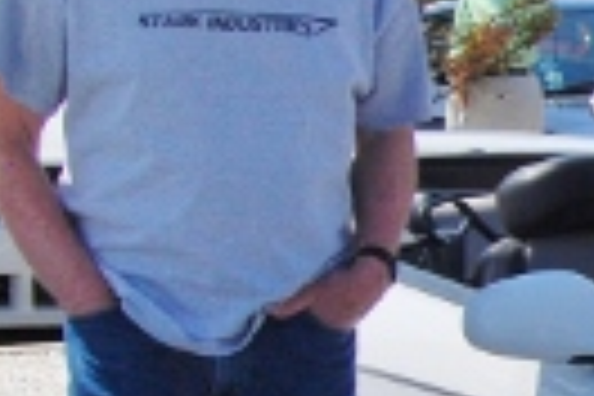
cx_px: 1292
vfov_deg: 9.3
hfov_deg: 12.0
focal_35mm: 146
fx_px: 2409
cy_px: 441
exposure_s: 1/500
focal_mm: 20
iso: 200
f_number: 11
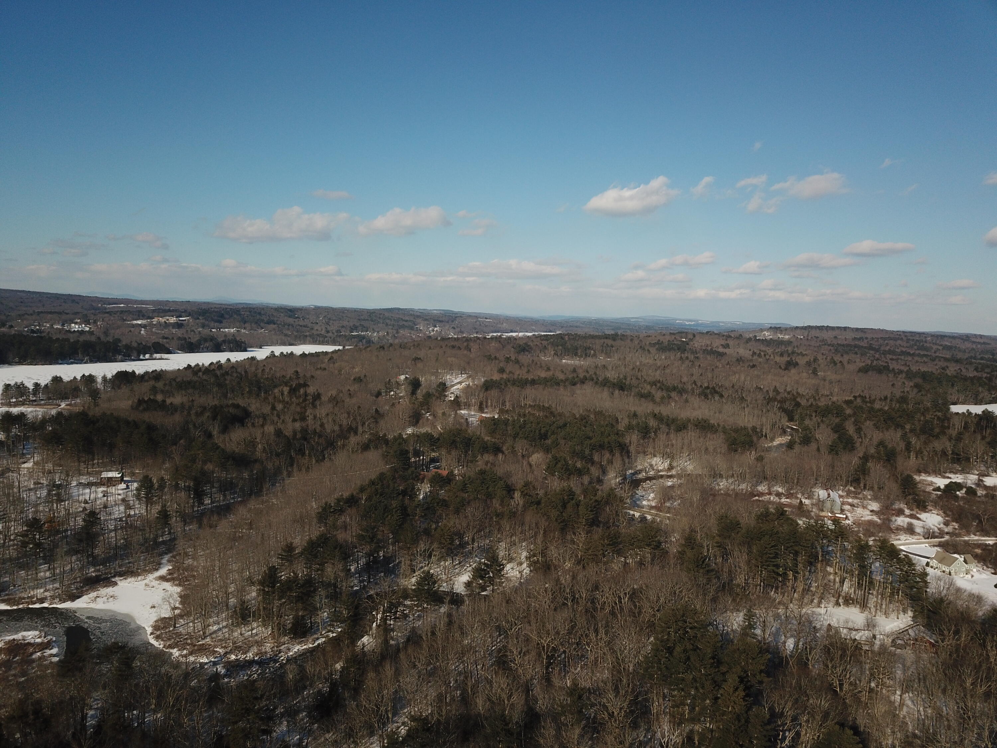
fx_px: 749
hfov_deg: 67.3
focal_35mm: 26
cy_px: 374
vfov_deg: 53.1
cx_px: 498
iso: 100
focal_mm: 4.73
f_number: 2.2
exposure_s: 1/2841
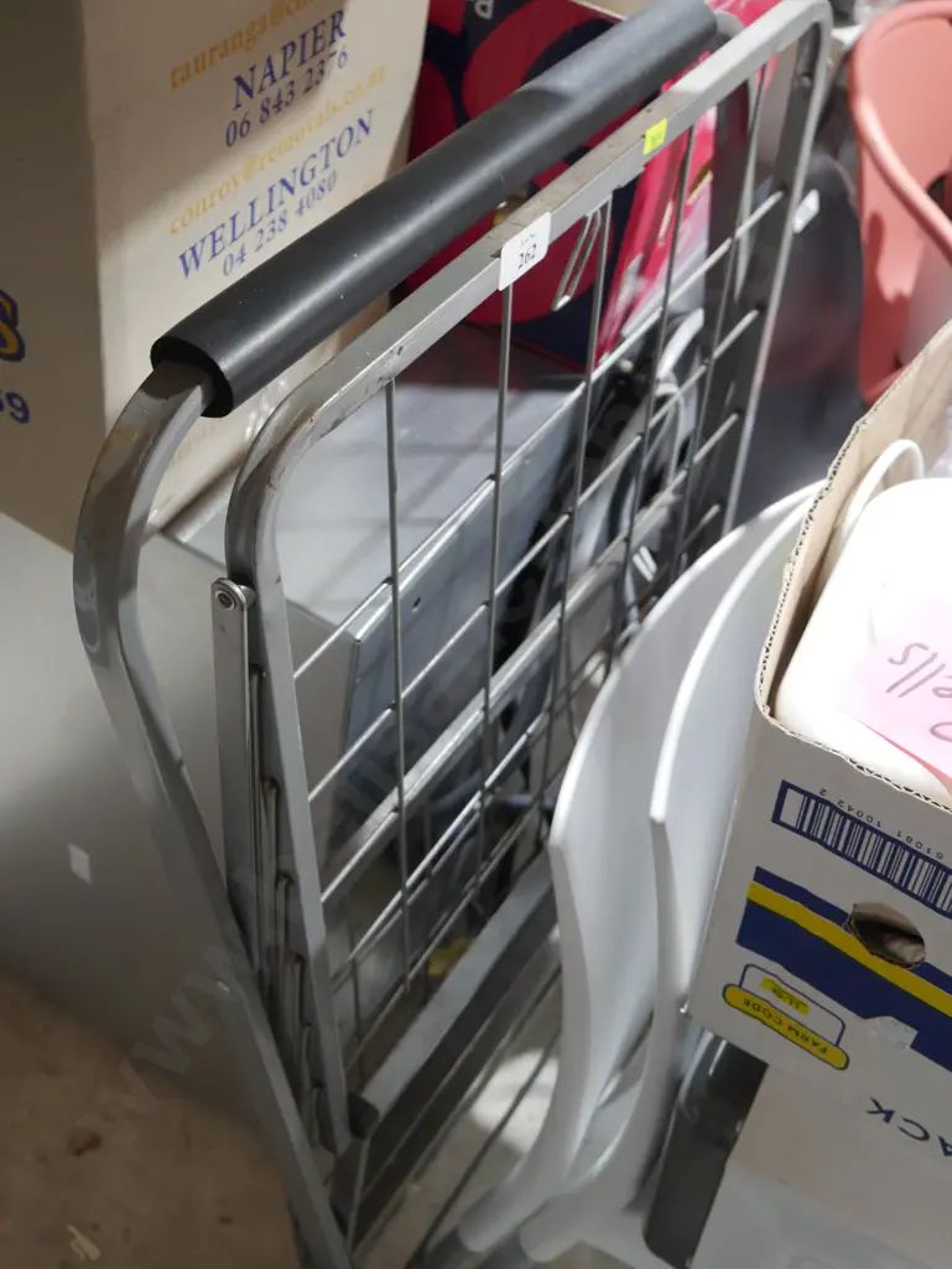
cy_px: 634
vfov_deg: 49.0
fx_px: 1392
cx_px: 476
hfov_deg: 37.8
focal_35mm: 38
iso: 1000
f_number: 4.5
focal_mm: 19
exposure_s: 1/60
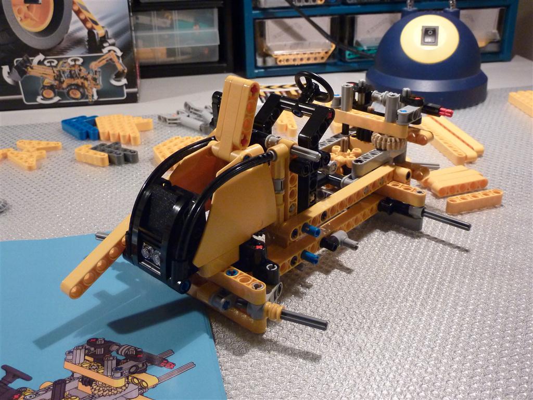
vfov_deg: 38.7
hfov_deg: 50.1
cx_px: 266
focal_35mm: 37
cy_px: 200
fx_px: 570
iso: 400
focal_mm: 6.1
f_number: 3.6
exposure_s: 1/25
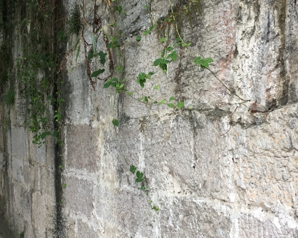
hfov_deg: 34.1
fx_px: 485
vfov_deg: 27.6
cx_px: 142
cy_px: 111
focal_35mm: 55
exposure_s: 1/100
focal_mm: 4.15
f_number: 2.2
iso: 32
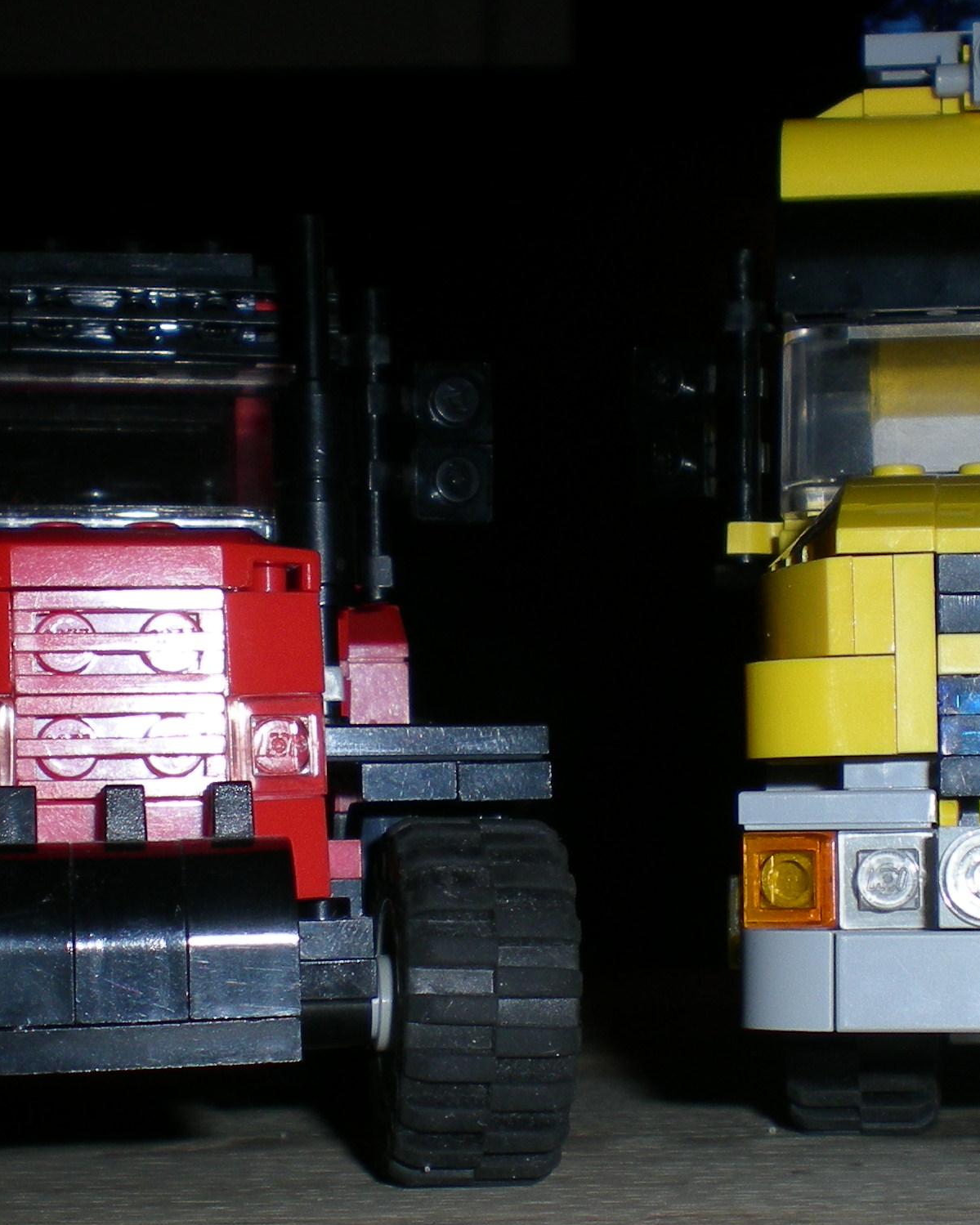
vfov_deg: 24.9
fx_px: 2756
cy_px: 834
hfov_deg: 20.2
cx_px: 548
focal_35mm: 76
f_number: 4.6
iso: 50
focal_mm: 6.3
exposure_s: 1/60
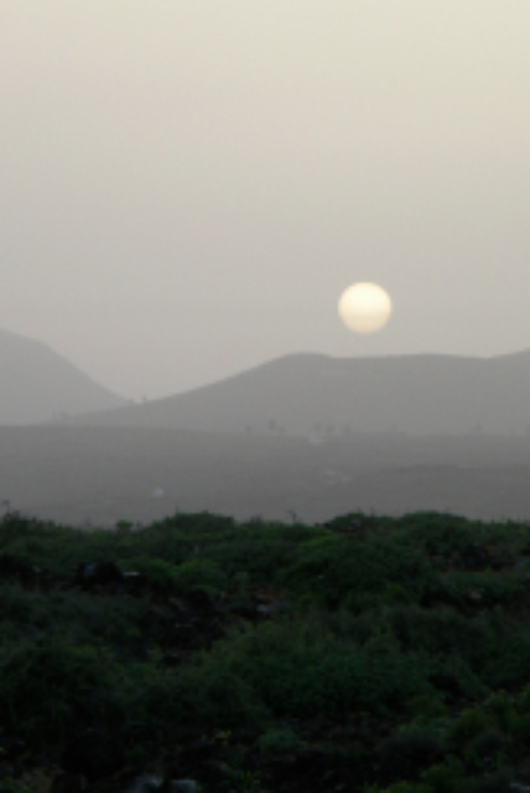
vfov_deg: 7.7
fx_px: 5865
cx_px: 338
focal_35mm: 266
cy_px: 332
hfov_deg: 5.2
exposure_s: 1/125
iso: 64
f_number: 4.4
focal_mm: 32.5
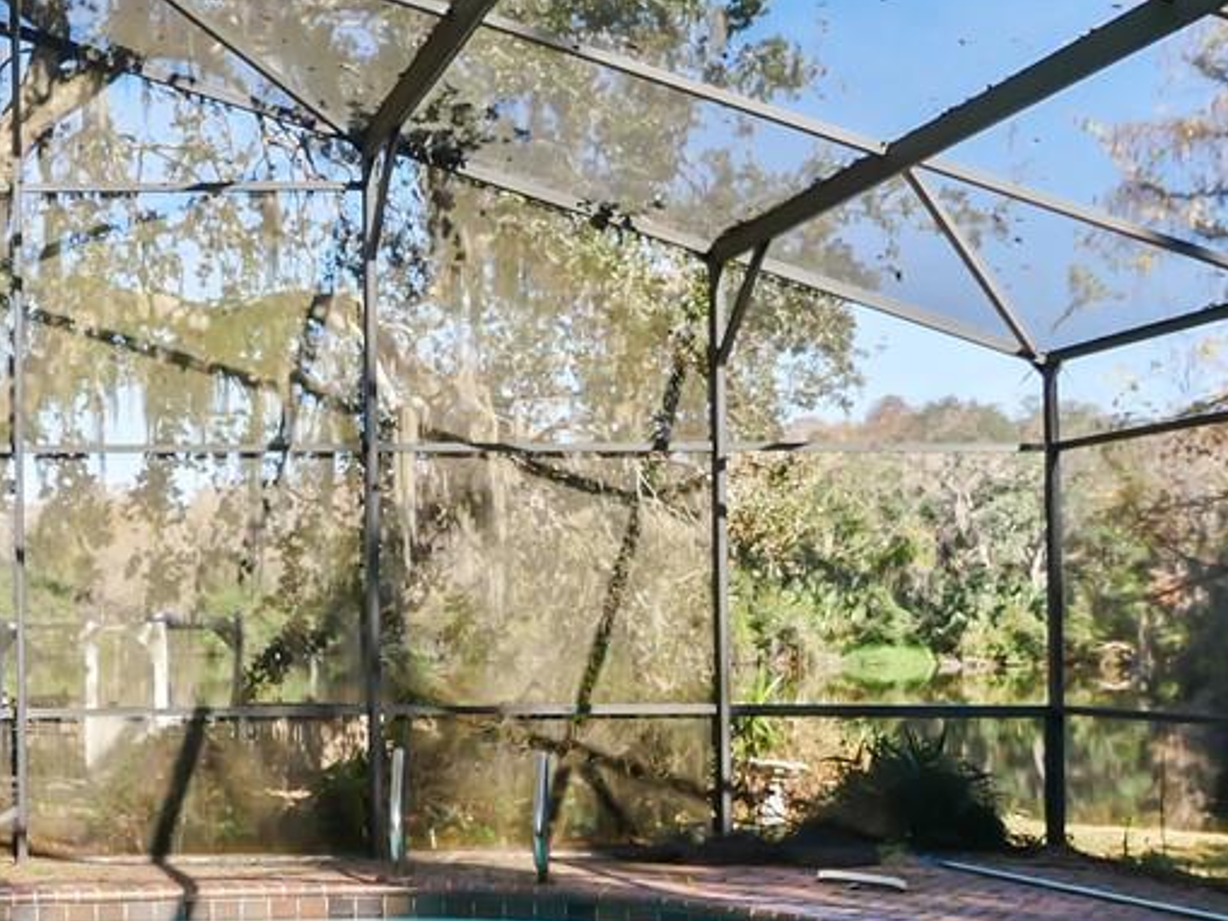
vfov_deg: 32.4
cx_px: 31
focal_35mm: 44
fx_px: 1561
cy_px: 663
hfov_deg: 38.6
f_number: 5.6
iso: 200
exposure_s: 1/250
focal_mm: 7
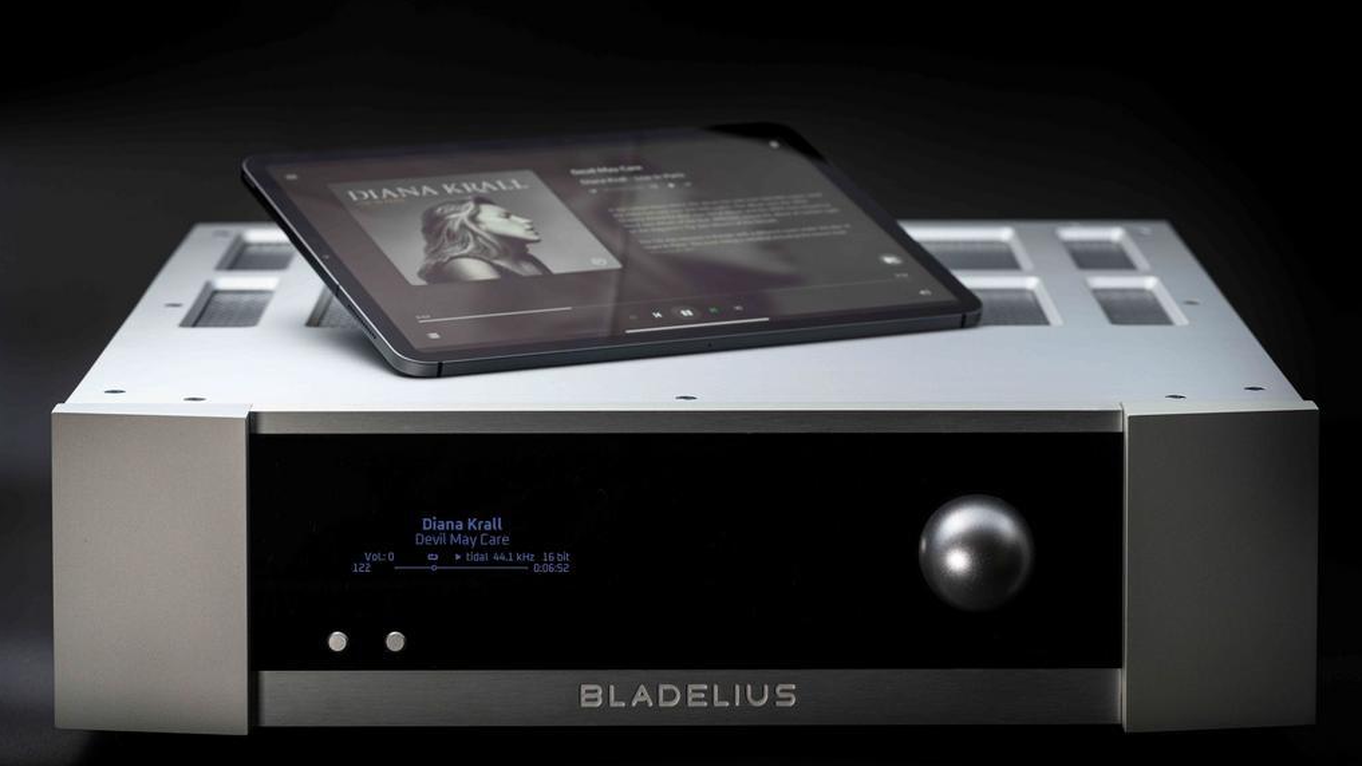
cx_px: 683
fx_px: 4189
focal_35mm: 116
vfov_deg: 10.4
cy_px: 389
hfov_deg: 18.5
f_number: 8
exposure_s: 1/2.5
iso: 64
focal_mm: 110
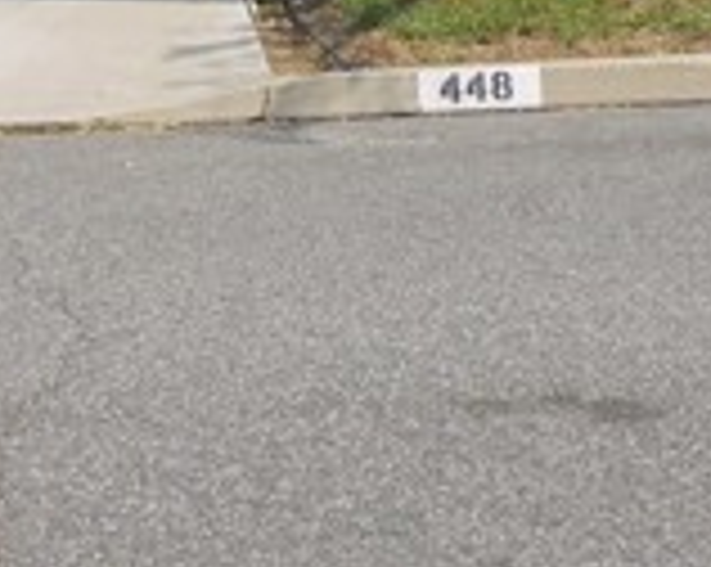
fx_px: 2333
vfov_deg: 13.3
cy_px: -212
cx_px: 198
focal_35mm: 111
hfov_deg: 17.3
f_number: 5.4
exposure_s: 1/400
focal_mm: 5
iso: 80
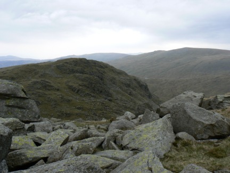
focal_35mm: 36
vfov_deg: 39.7
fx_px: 239
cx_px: 115
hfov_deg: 51.4
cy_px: 86
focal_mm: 6
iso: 80
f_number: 5.6
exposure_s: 1/160
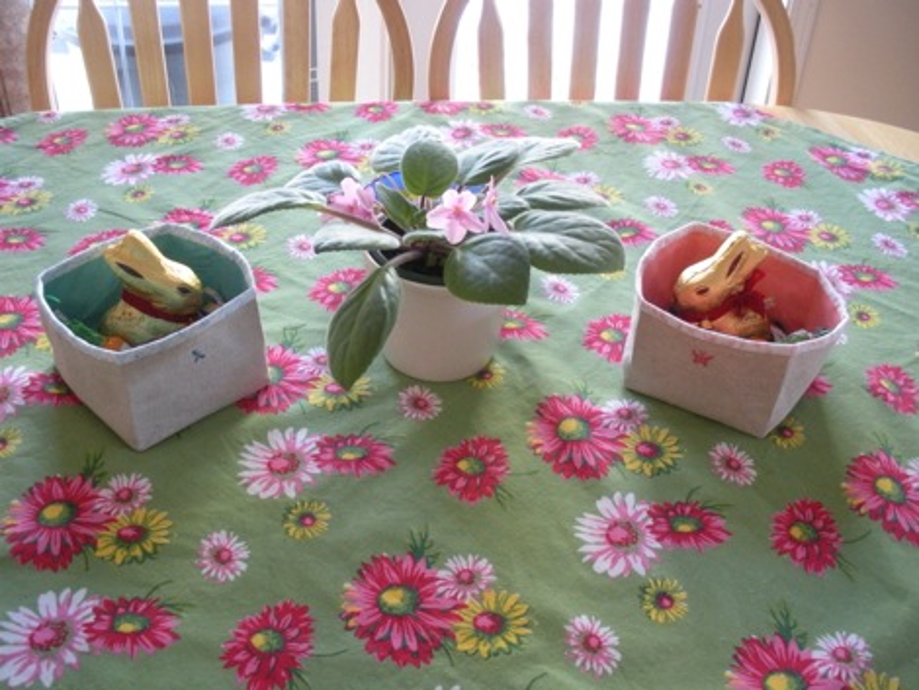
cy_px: 345
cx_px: 460
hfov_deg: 51.3
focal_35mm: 36
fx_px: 956
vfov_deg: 39.7
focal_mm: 6.3
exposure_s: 1/35.6
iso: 400
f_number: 3.5
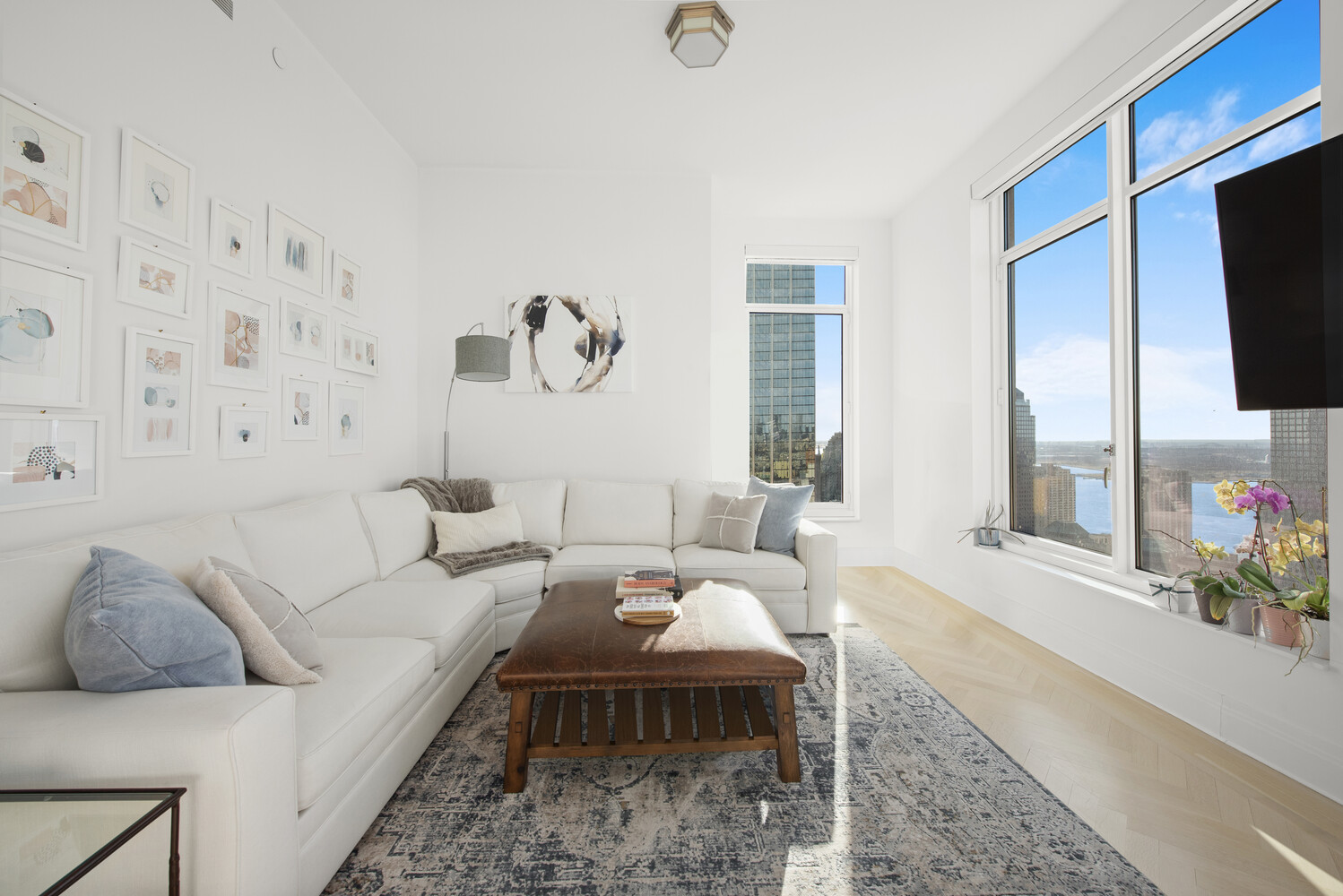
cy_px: 448
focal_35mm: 14
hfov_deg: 104.2
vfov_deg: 81.3
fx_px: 522
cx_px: 672
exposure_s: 1/25
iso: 320
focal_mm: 14
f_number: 11
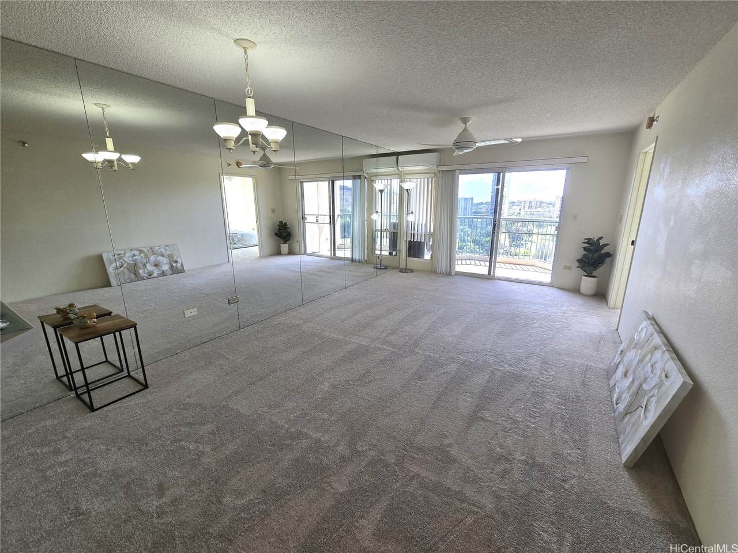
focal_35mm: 13
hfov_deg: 106.2
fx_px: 277
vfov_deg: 89.9
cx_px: 369
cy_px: 276
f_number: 2.2
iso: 50
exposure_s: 1/120
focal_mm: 2.2
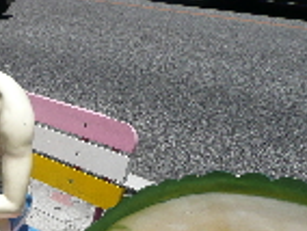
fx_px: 613
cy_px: 187
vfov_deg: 21.1
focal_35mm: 69
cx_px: -63
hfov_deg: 25.3
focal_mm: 4.6
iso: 100
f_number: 8
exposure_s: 1/250
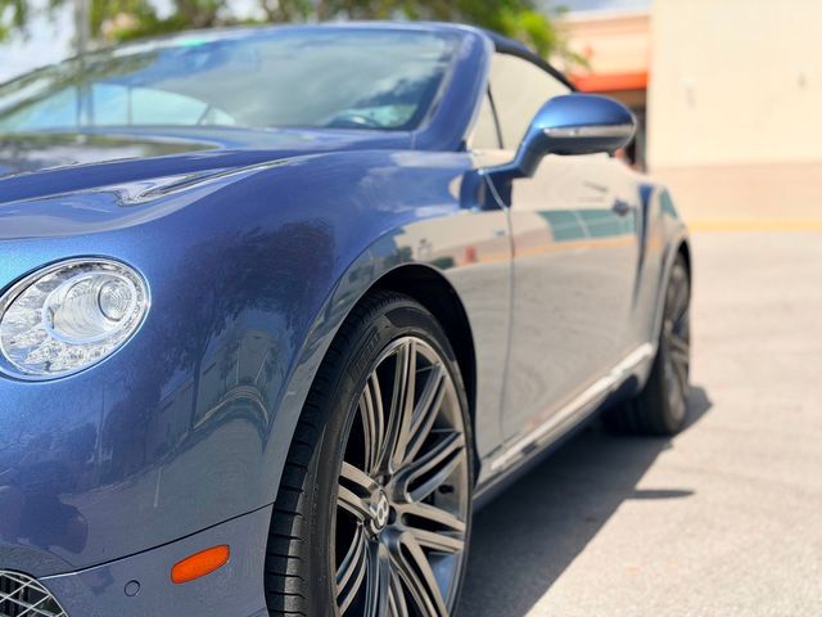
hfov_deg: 39.7
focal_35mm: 48
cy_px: 308
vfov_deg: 30.3
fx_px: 1140
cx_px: 411
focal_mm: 6.76
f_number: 1.78
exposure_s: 1/3534
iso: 64
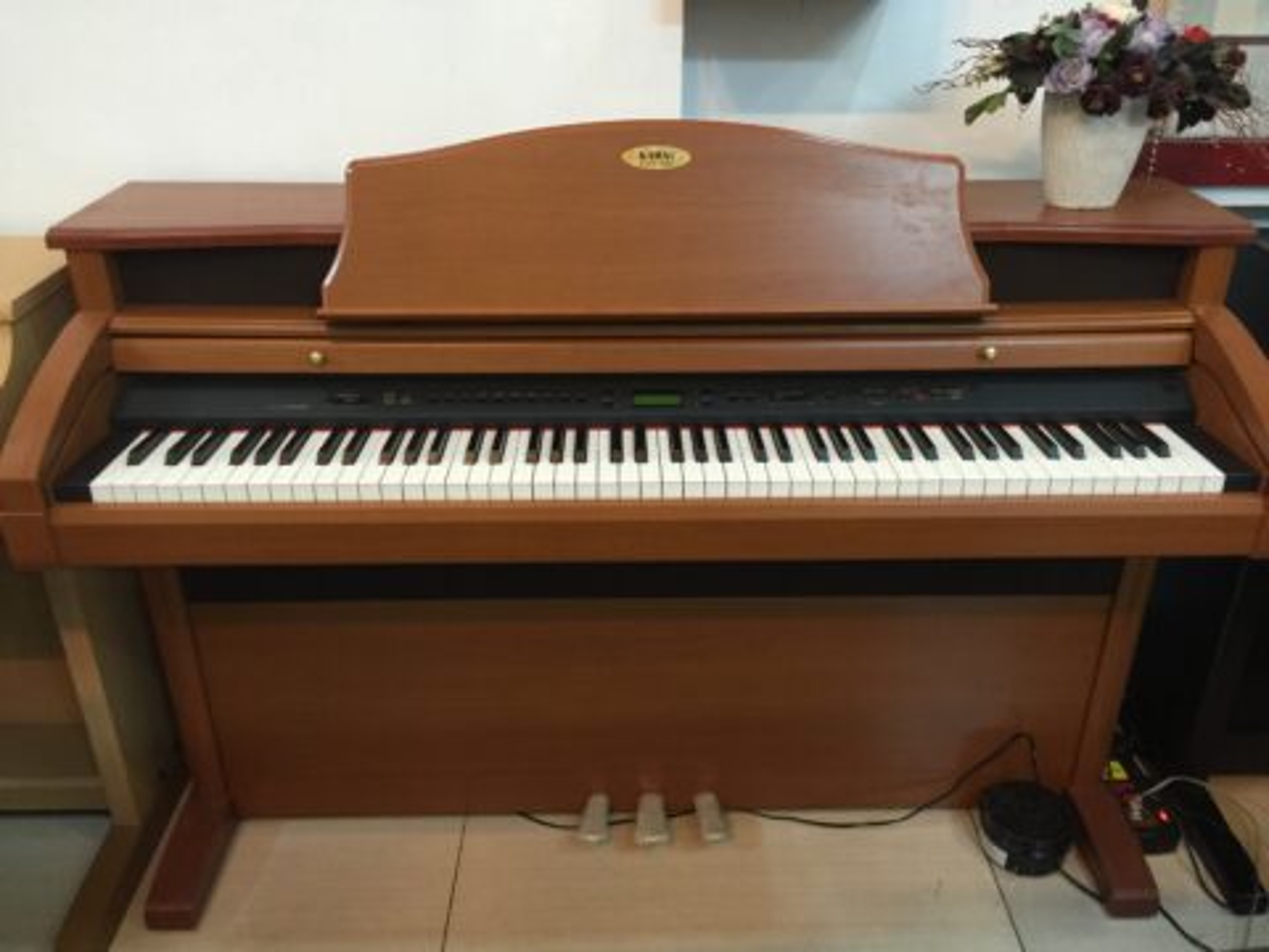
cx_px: 634
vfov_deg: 48.2
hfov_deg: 61.7
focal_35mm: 29
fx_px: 1063
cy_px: 476
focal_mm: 4.15
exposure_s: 1/17
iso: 80
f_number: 2.2
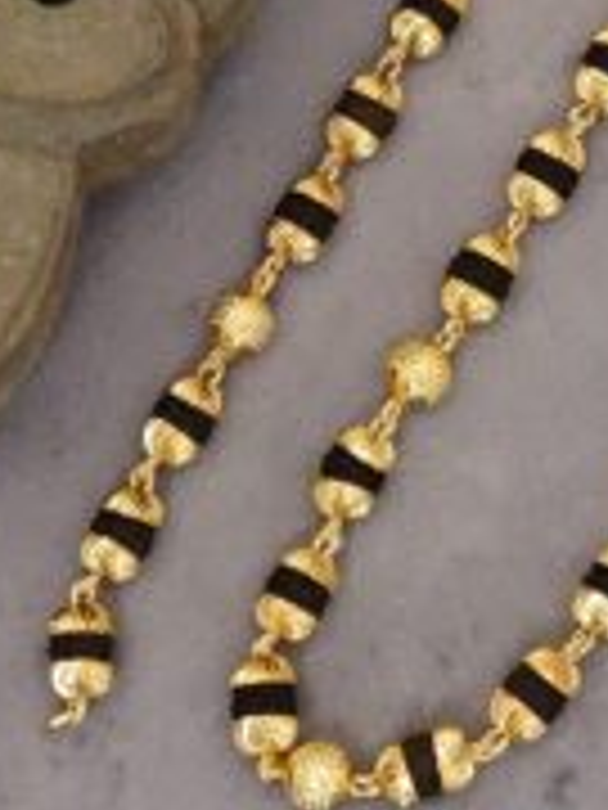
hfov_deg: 21.1
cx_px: 725
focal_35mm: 65
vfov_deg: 27.3
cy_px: -79
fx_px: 1522
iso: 1600
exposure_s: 1/20
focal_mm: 4.25
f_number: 1.7
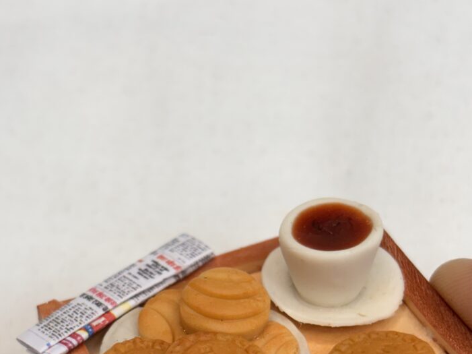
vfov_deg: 19.0
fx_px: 1036
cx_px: 226
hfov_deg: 25.7
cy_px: 324
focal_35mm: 76
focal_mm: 5.96
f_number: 1.6
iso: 80
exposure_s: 1/100
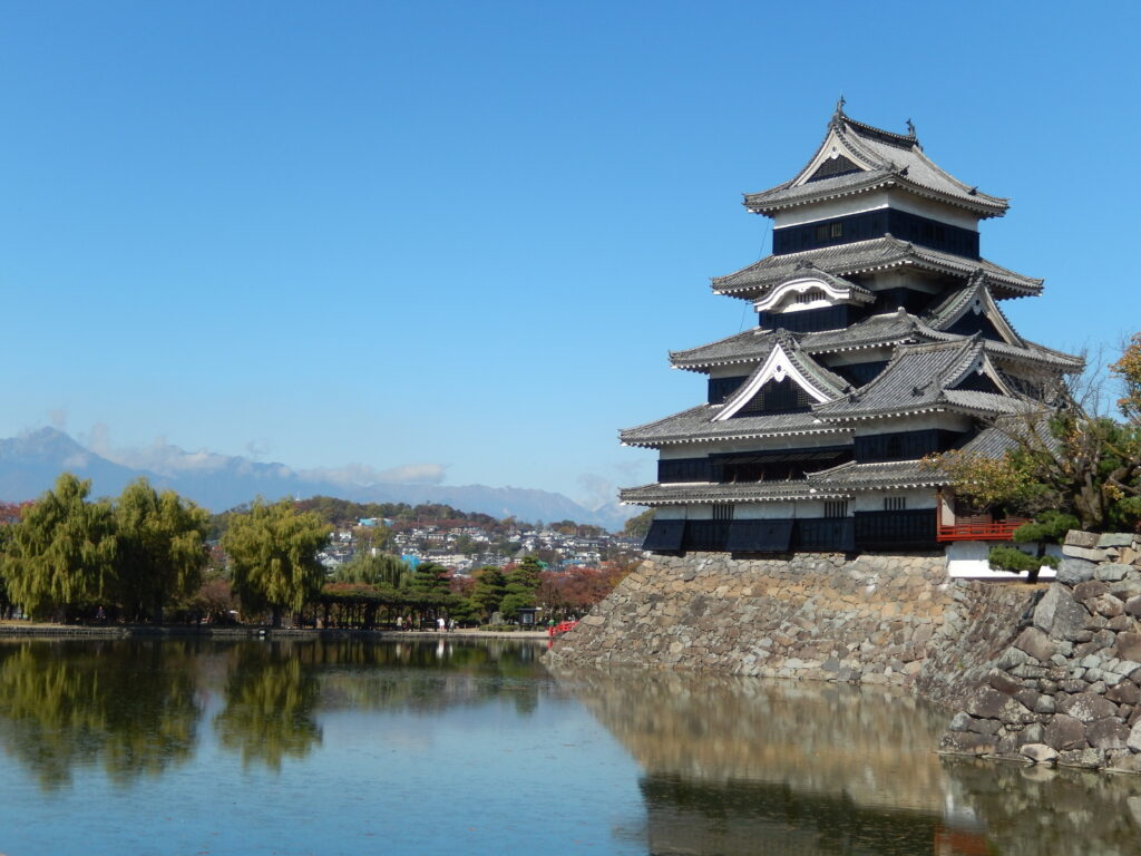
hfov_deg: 37.5
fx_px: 1681
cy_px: 428
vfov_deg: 28.6
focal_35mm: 51
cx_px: 570
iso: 125
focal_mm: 9.2
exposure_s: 1/1000
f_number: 4.5
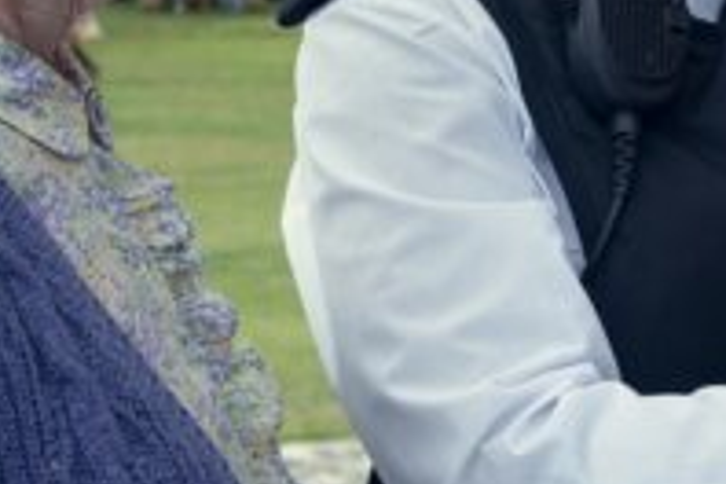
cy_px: 50
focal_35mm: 199
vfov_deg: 6.9
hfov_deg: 10.3
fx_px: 4013
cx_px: 649
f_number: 13
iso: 250
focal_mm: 68
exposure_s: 1/250
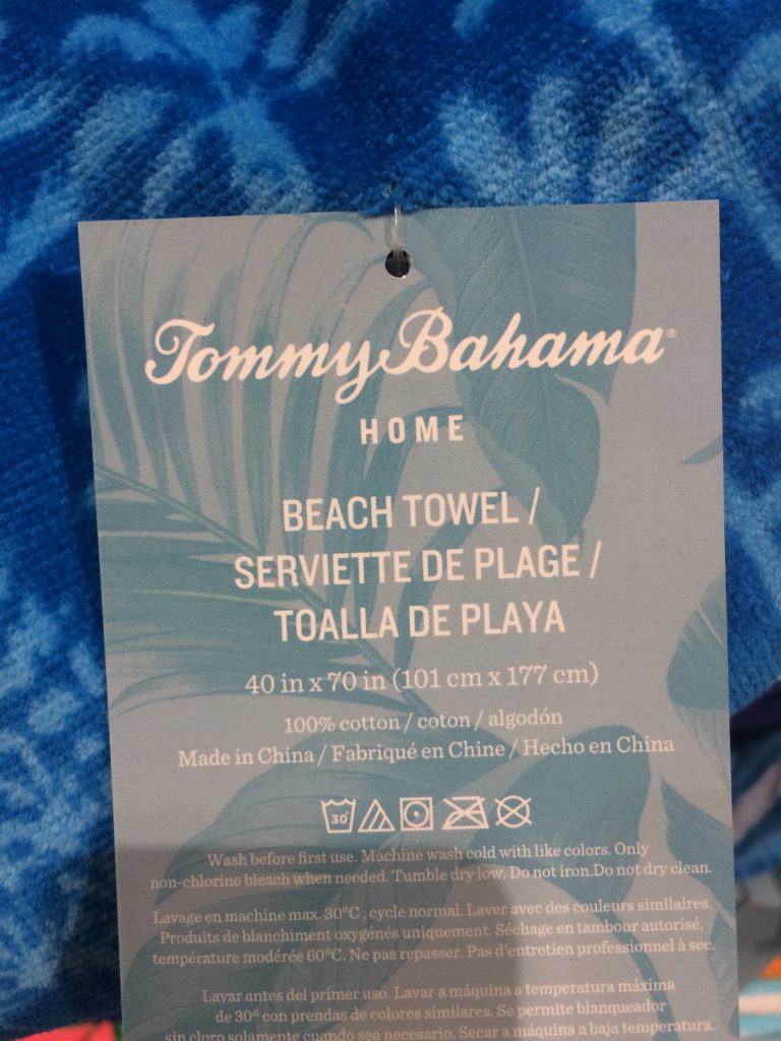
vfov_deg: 61.7
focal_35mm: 29
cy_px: 520
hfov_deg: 48.2
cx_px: 390
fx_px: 872
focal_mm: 4.15
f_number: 2.2
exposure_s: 1/30
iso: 80
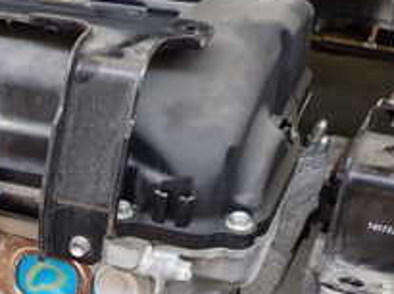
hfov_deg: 21.0
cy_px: 329
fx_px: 1000
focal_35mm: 88
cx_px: -56
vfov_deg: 16.2
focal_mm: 5.4
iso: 200
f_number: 2.3
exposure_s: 1/125
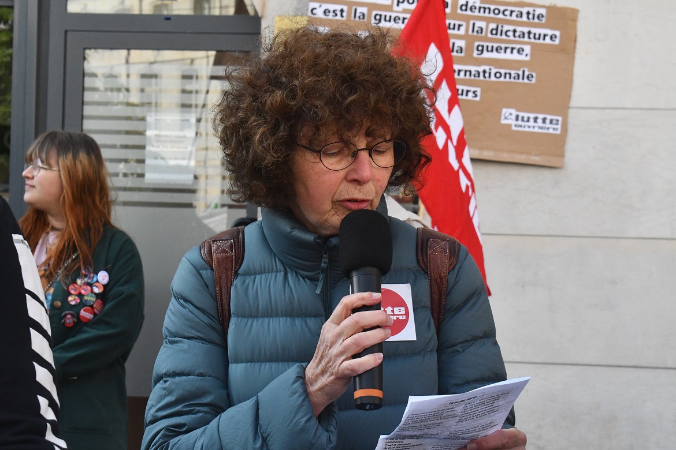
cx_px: 338
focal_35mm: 82
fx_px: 1540
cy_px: 225
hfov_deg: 24.8
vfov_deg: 16.7
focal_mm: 55
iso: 2500
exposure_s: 1/800
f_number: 14
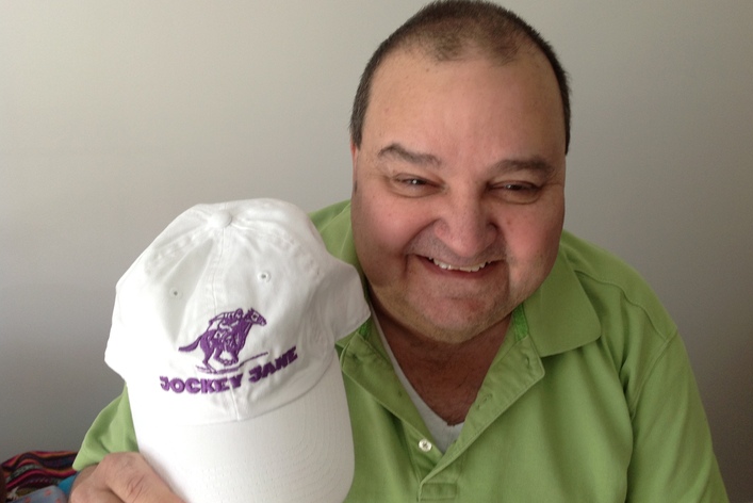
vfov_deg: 36.0
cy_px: 253
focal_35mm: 37
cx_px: 382
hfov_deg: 51.9
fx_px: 774
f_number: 2.4
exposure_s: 1/24
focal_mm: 4.28
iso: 64
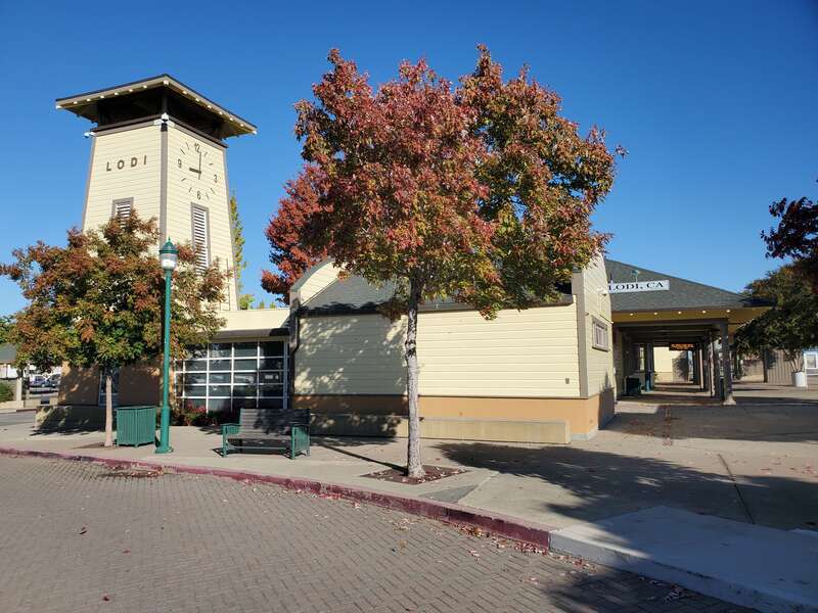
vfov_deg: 53.1
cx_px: 409
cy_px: 306
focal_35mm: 26
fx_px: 614
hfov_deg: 67.3
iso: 50
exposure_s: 1/2204
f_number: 2.4
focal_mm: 4.3
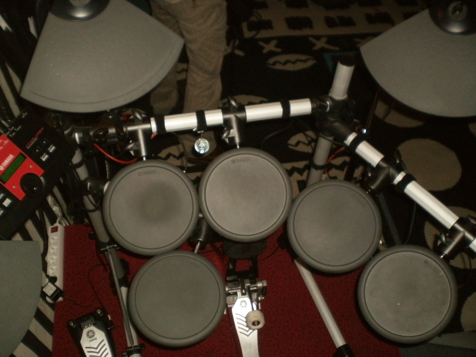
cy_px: 178
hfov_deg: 51.4
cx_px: 238
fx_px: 495
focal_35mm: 36
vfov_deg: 39.7
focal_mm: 6.3
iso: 400
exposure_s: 1/250
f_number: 3.1
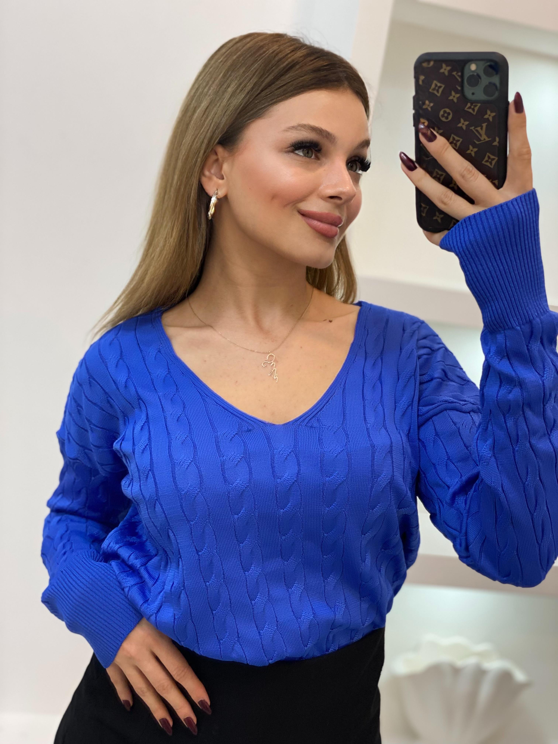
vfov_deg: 36.8
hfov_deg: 28.0
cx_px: 279
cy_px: 372
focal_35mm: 52
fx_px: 1118
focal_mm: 6
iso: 100
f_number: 2
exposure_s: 1/100
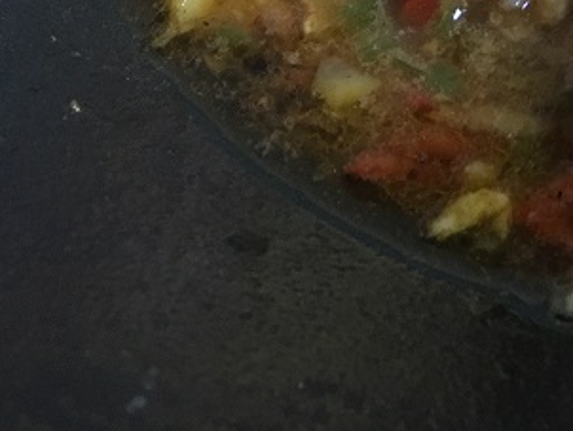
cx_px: 890
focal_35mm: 96
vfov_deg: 14.3
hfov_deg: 18.0
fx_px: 1590
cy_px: -239
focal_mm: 4.15
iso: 125
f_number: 2.2
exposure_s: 1/33
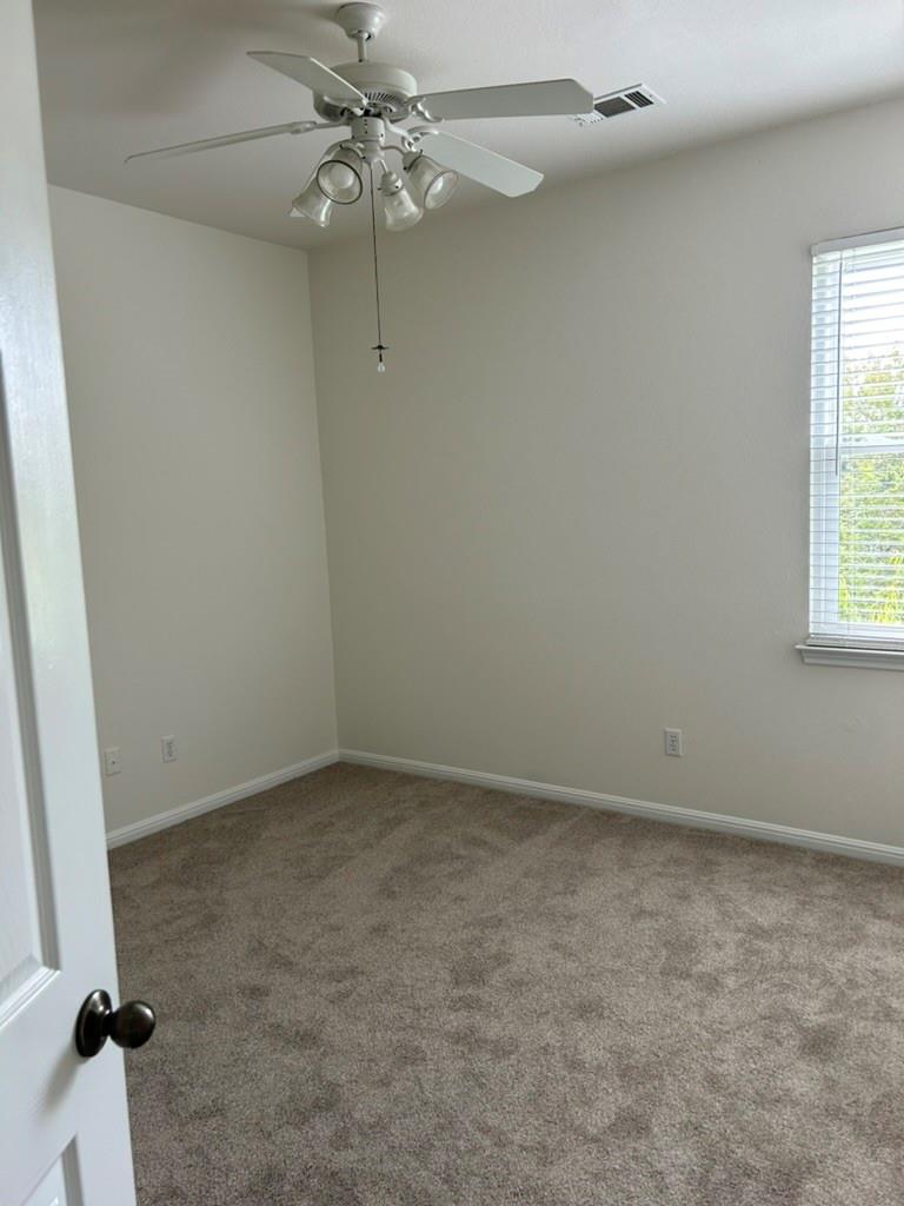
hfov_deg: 53.1
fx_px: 905
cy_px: 603
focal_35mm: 26
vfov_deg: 67.3
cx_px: 452
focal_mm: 5.7
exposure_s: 1/121
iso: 80
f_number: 1.5
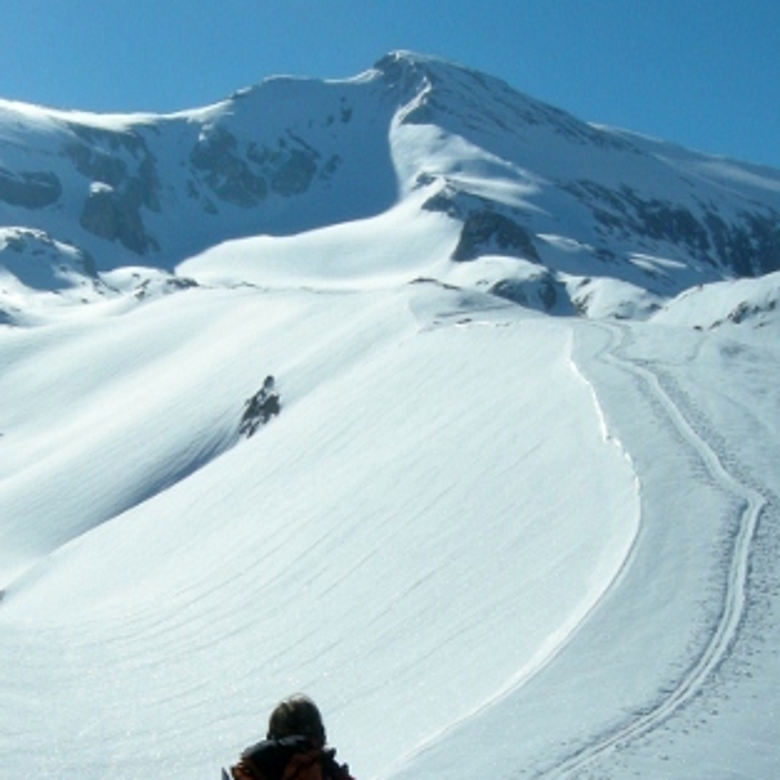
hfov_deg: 21.9
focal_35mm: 79
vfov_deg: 21.6
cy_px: 623
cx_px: 396
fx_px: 2014
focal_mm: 7.5
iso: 64
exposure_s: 1/624
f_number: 7.6
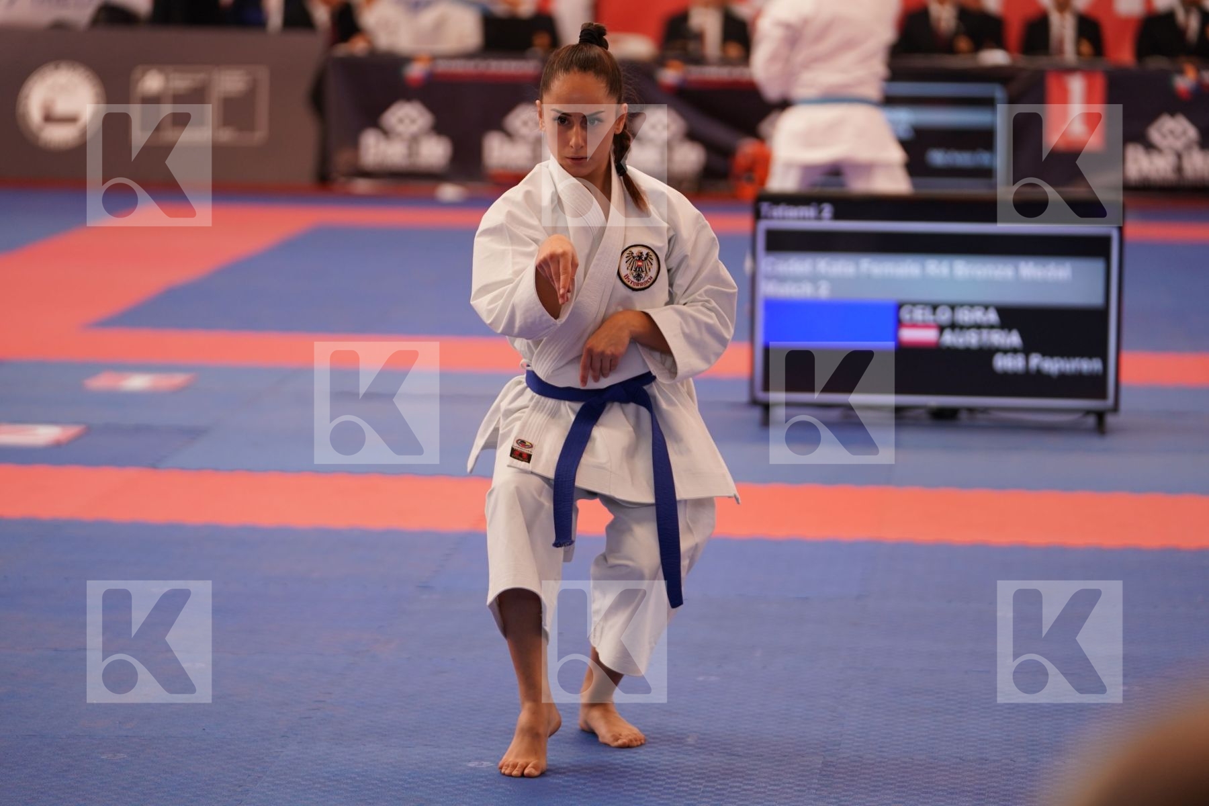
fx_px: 4466
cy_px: 403
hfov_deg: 15.4
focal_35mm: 133
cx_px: 604
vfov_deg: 10.3
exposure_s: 1/500
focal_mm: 133
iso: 640
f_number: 2.8
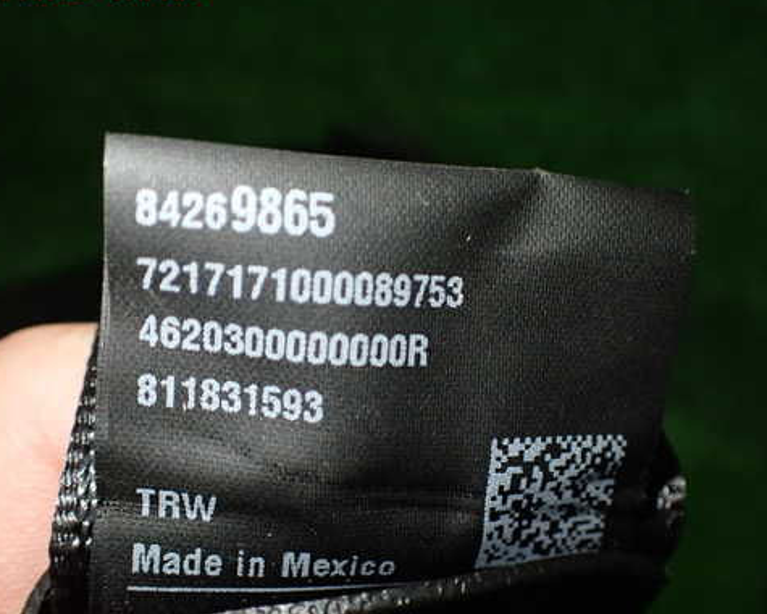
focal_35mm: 37
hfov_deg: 49.1
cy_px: 331
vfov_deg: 40.1
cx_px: 388
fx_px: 840
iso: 500
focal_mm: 5.4
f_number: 2.3
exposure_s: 1/125
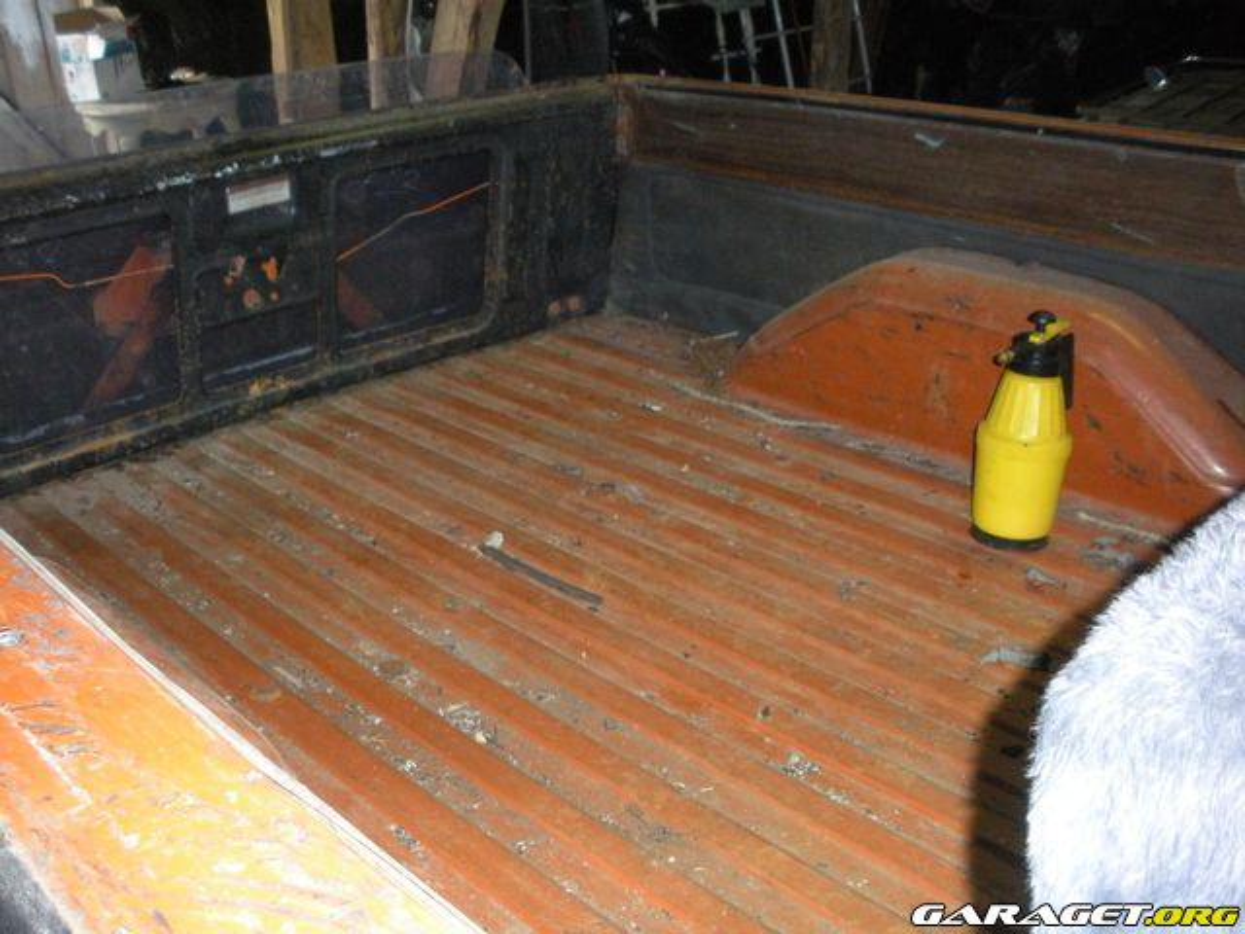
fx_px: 1295
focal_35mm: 36
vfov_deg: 39.7
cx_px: 622
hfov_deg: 51.4
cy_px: 467
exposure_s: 1/60
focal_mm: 6.3
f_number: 3.5
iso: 400
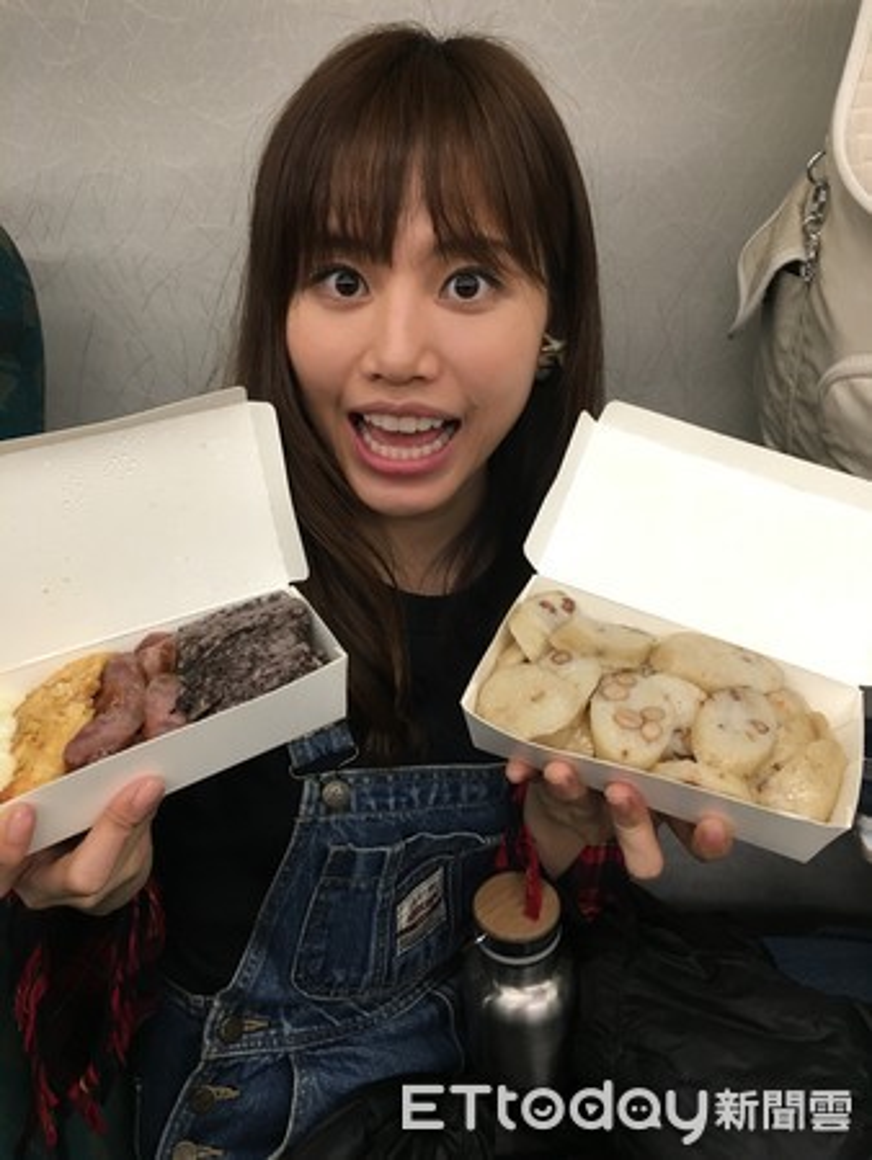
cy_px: 580
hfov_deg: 48.3
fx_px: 973
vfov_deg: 61.6
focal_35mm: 29
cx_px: 436
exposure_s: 1/30
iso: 100
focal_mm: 4.15
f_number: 2.2
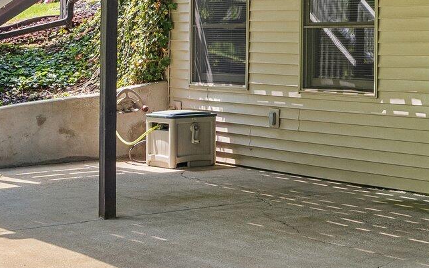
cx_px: 500
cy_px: 28
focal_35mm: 91
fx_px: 1064
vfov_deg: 14.2
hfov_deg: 21.4
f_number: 5.6
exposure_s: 1/60
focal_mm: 18.9
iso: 400
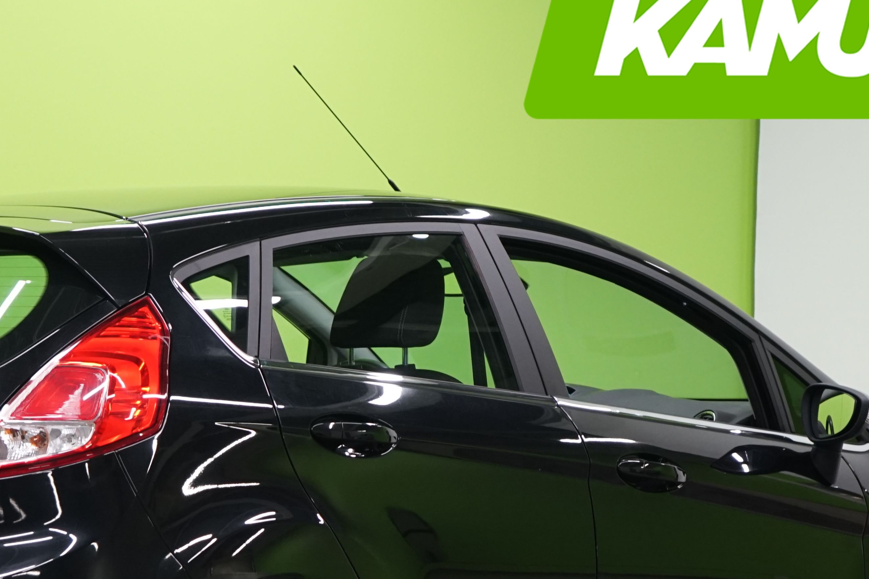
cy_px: 544
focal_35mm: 159
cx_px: 276
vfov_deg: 8.6
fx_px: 3838
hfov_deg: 12.9
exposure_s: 1/50
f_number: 5.6
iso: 1000
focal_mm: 70
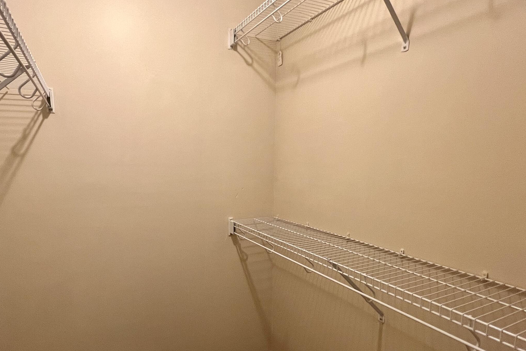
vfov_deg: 61.4
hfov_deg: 83.7
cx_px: 234
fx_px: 292
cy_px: 209
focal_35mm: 20
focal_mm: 1.57
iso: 200
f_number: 1.8
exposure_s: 1/60
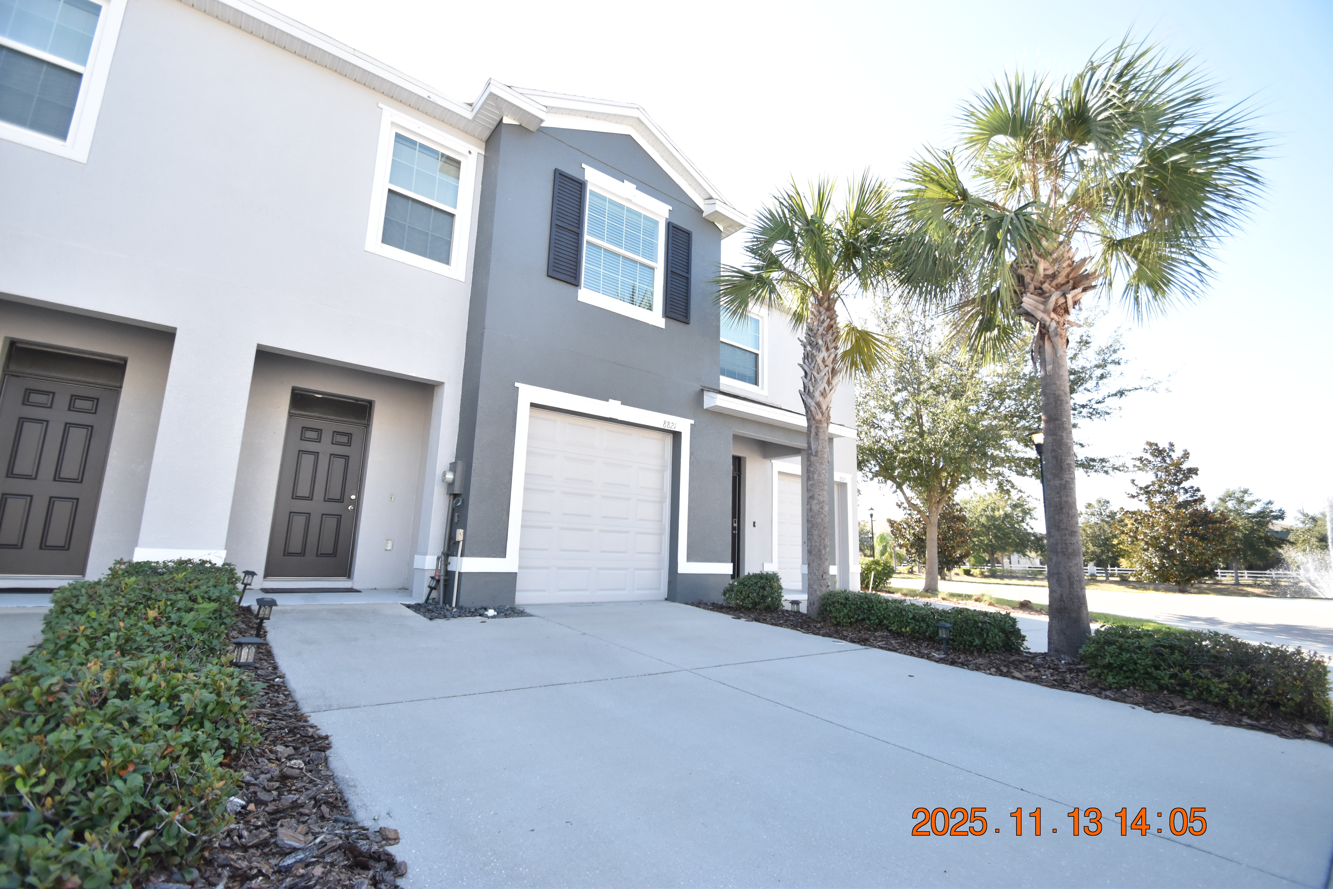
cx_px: 666
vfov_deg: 77.3
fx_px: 555
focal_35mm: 15
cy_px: 444
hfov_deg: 100.4
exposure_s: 1/1000
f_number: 3.5
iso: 800
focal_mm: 10
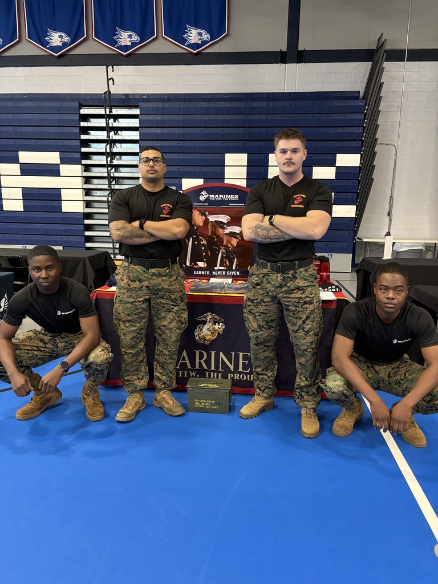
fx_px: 439
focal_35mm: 26
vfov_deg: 67.3
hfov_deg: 53.1
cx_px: 219
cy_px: 292
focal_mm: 5.96
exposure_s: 1/40
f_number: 1.6
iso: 400
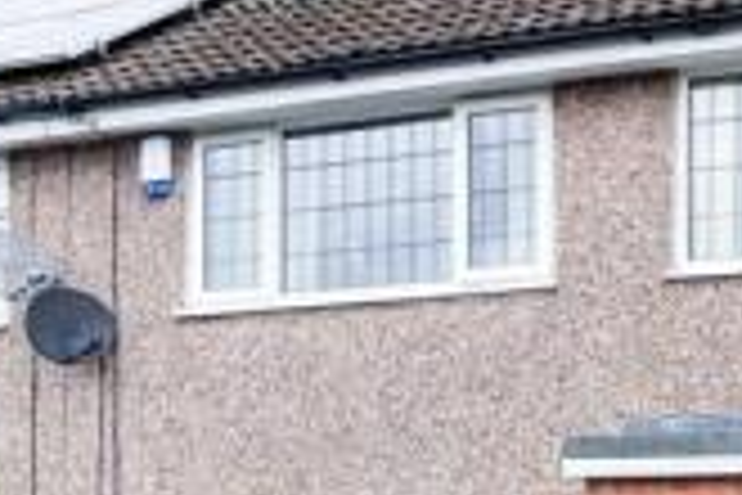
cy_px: 547
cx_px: 686
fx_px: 1958
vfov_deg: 14.1
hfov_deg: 20.9
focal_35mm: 95
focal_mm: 16.6
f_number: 4
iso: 200
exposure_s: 1/400
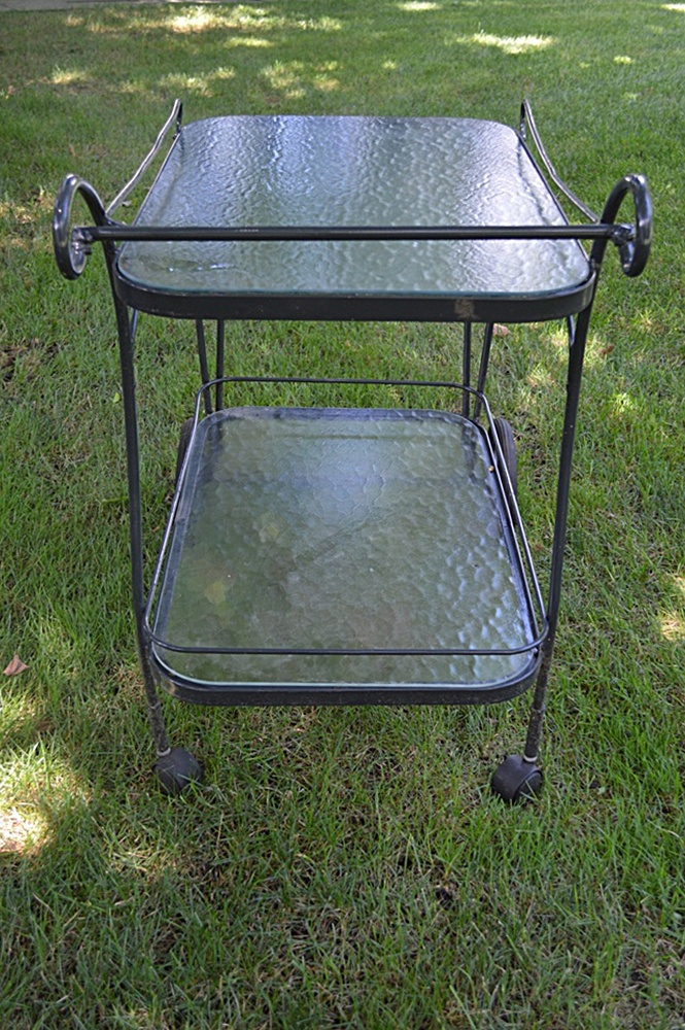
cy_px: 515
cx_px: 342
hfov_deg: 36.8
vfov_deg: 53.2
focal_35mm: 36
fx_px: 1029
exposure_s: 1/100
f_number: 5
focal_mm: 24
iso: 400
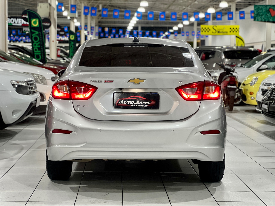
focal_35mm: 77
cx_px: 138
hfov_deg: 25.3
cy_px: 103
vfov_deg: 19.1
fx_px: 612
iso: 320
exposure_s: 1/40
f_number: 2.8
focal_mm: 9
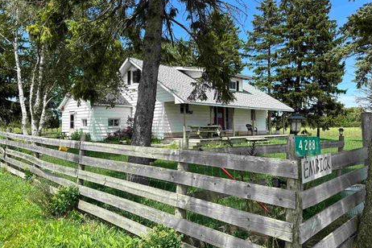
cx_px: 182
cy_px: 115
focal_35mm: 27
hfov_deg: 67.4
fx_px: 279
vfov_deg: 47.9
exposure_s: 1/2525
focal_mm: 6.86
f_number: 1.78
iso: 80
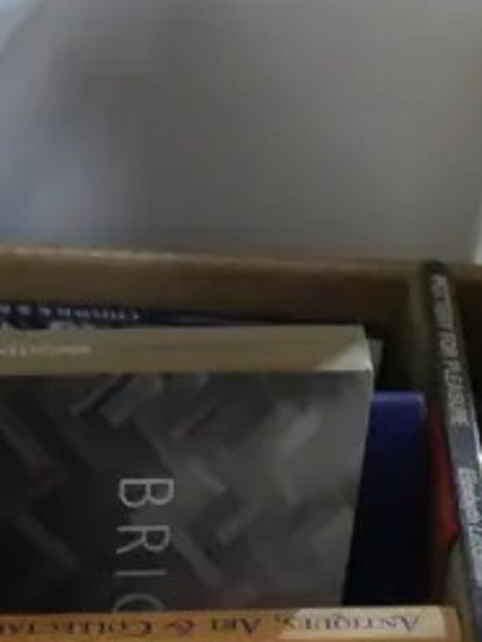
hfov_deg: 11.2
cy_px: 1105
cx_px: 118
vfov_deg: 13.6
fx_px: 2451
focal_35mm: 132
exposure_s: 1/60
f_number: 3.6
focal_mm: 16
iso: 3200
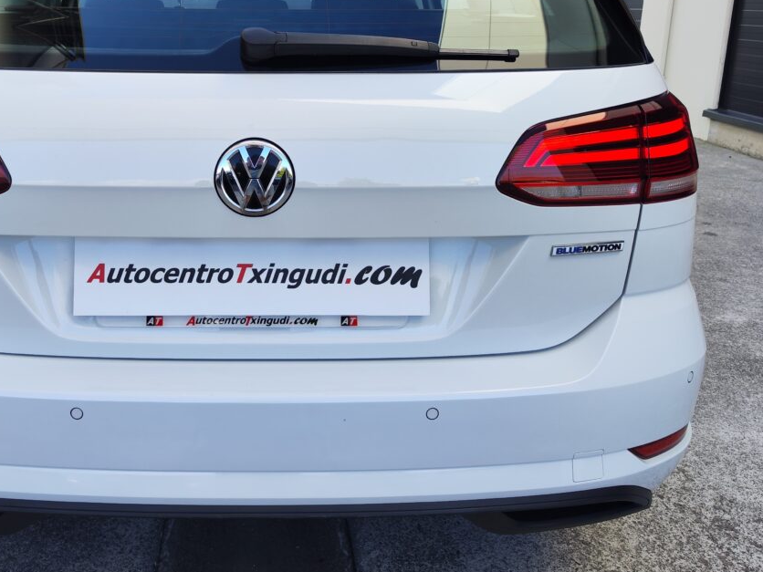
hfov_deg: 54.3
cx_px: 259
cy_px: 179
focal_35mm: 33
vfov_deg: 42.2
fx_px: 727
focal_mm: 7.01
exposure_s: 1/182
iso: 50
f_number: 1.69
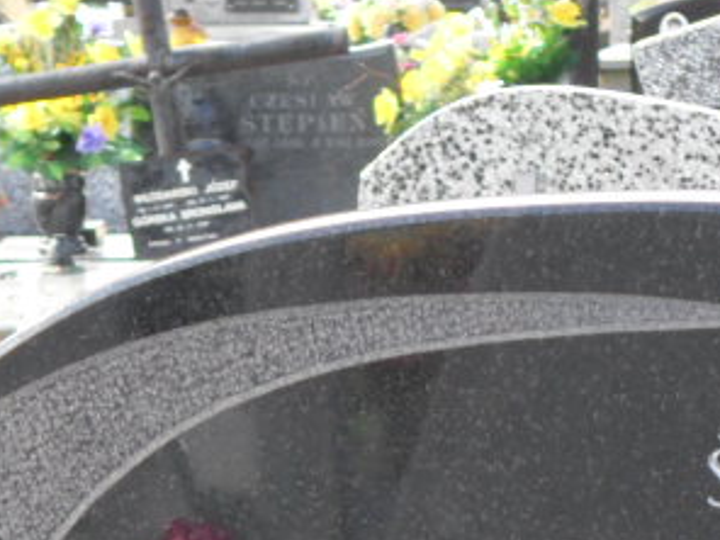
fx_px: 5325
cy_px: 919
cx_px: 562
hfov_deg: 7.7
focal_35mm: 256
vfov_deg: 5.7
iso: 100
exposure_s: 1/90
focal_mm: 13.2
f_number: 3.9
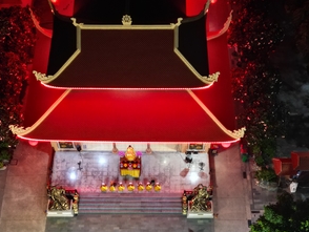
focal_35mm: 53
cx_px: 149
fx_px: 473
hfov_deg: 36.1
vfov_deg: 26.3
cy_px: 227
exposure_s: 1/15
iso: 590
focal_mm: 6.72
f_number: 1.7
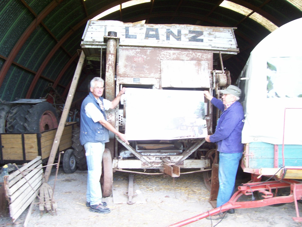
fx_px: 297
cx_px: 151
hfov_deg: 54.0
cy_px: 114
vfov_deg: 41.8
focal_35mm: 34
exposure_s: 1/26.7
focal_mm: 5.6
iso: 80
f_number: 2.7
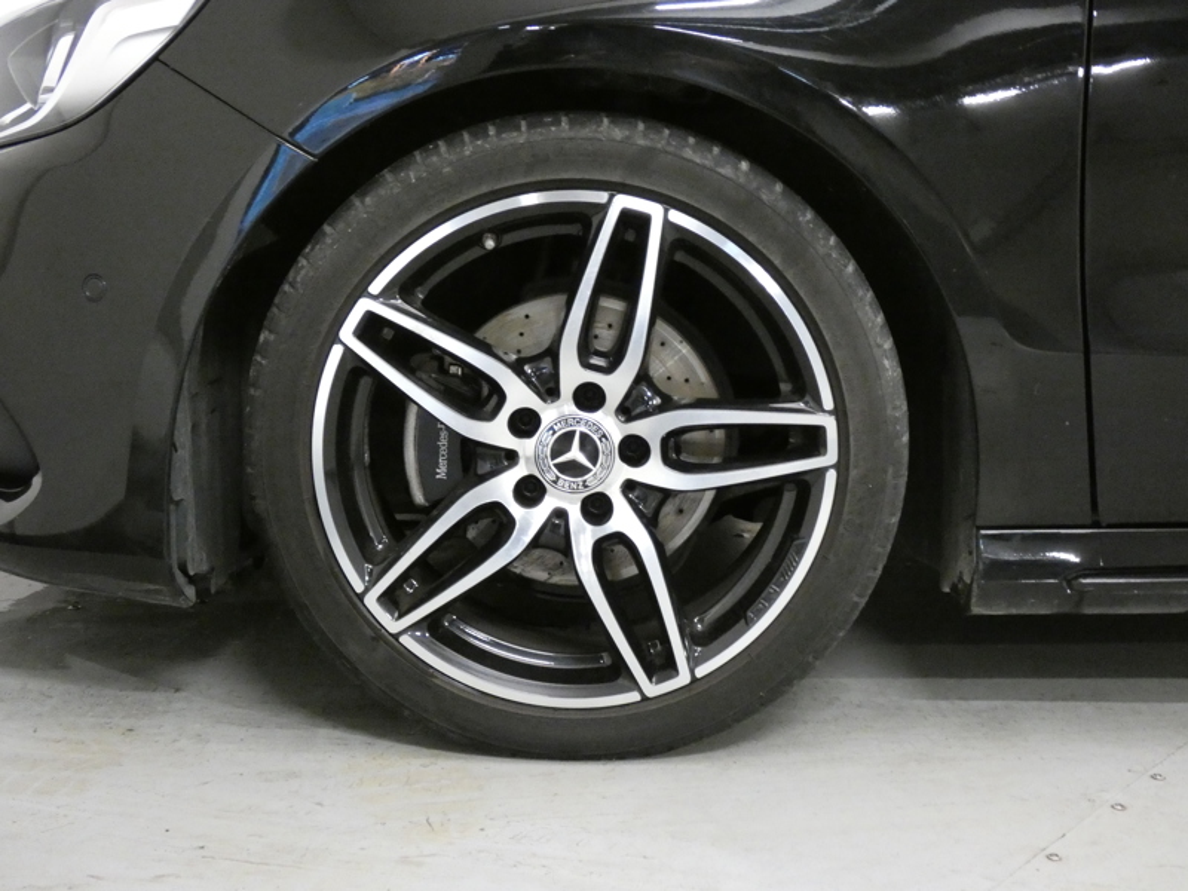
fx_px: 1579
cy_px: 446
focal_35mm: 46
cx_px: 594
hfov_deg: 41.2
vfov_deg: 31.5
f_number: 3.8
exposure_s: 1/30
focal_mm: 8.2
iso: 1600
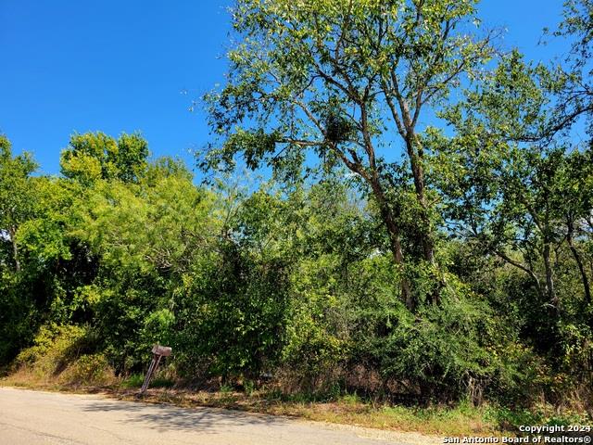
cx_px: 296
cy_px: 222
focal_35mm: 26
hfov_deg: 67.3
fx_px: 445
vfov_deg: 53.1
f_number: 1.8
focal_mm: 5.4
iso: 40
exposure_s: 1/1250
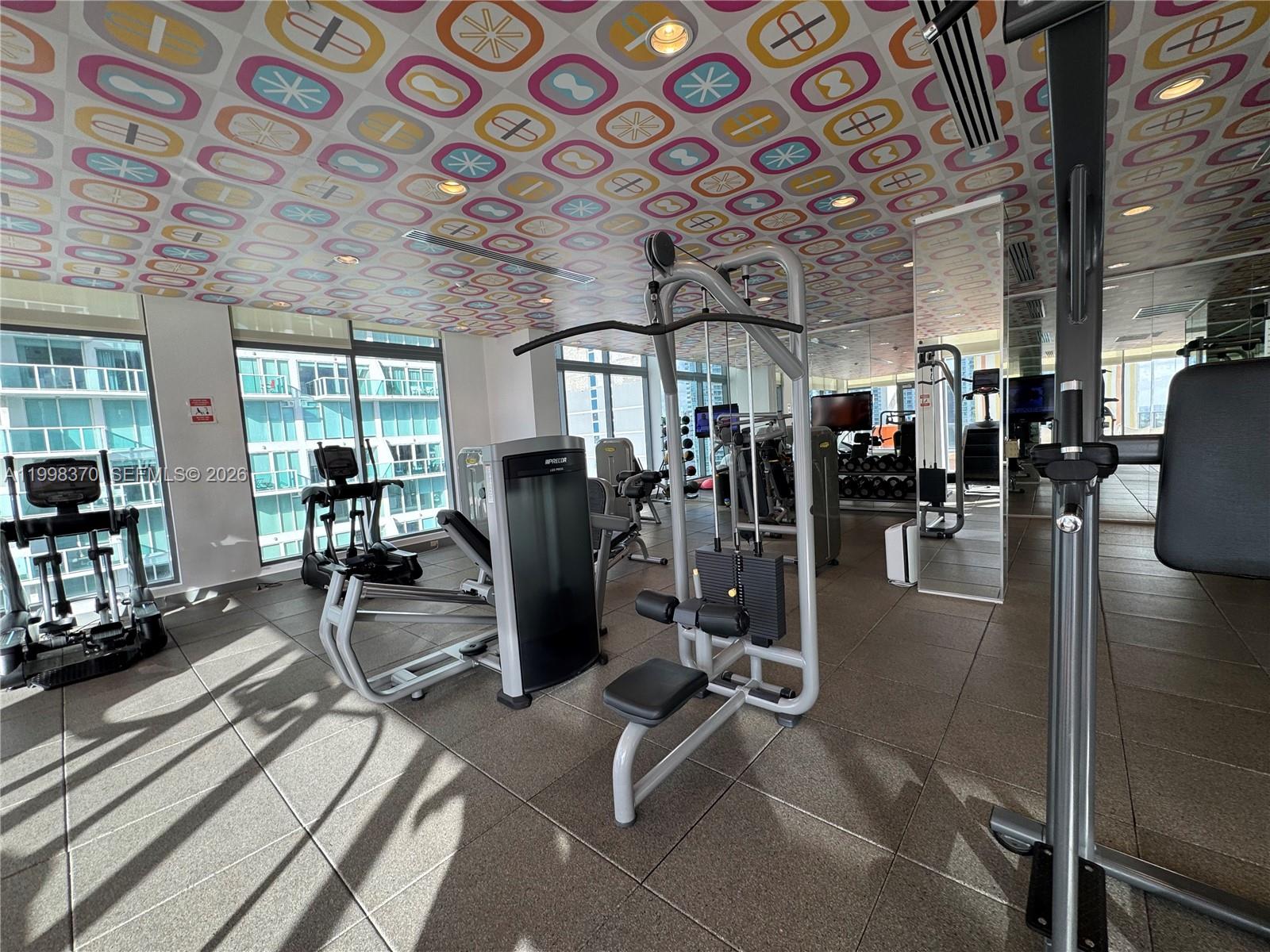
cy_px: 476
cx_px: 635
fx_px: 514
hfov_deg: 102.1
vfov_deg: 85.7
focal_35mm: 14
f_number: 2.2
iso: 40
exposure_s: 1/142
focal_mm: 2.22
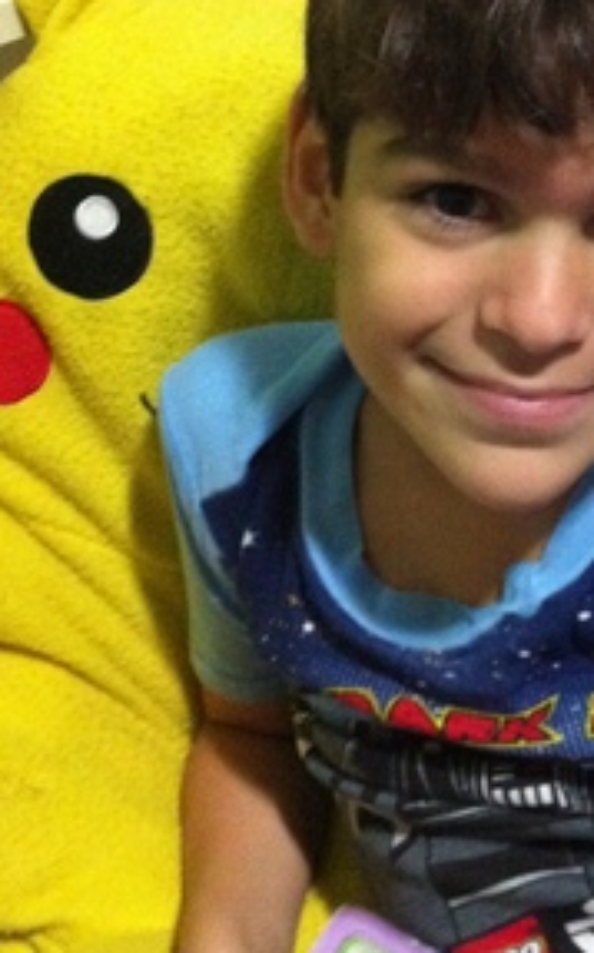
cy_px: 315
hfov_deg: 20.7
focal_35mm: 62
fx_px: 1608
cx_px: 486
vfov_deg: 32.7
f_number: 2.8
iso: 800
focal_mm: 3.85
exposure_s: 1/15
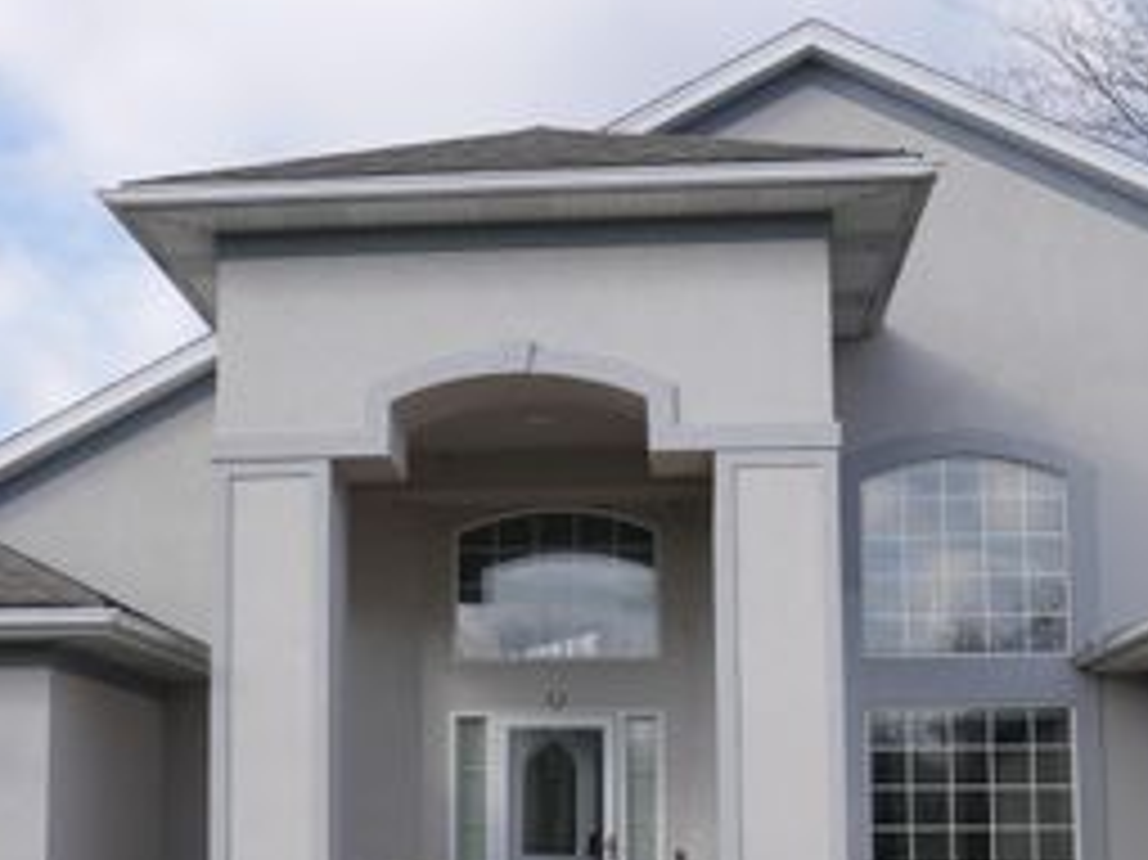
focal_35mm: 55
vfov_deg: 26.2
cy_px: 655
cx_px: 473
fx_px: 1823
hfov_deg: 34.9
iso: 200
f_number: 7.1
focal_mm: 14
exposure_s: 1/400
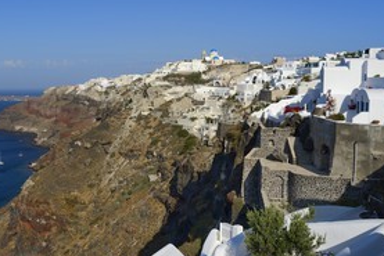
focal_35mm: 44
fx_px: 470
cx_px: 162
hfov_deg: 44.3
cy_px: 131
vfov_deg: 30.5
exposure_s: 1/250
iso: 100
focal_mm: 29
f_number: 11
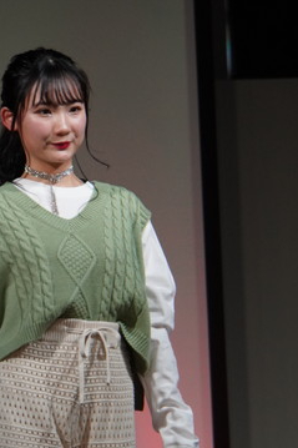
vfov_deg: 3.9
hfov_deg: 2.6
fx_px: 6649
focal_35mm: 535
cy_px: 338
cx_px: 84
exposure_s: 1/320
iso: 2000
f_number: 7.1
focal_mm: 200
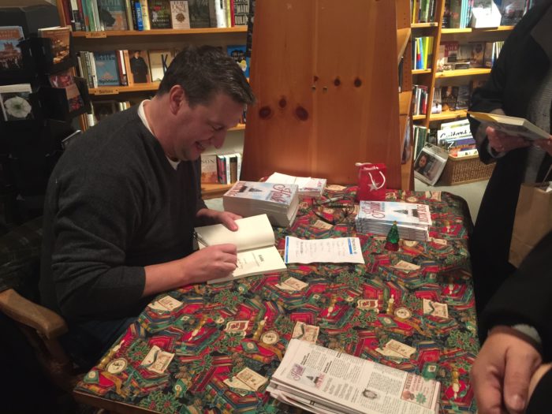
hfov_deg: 61.7
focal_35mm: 29
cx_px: 276
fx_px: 462
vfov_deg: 48.2
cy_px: 207
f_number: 2.2
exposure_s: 1/10
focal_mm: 4.15
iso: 100
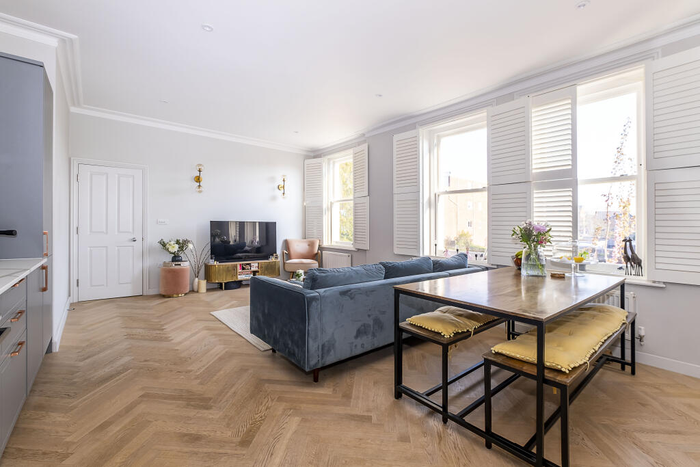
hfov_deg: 100.4
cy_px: 234
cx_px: 350
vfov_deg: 77.3
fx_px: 292
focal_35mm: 15
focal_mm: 10
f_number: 6.4
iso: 320
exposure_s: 1/50
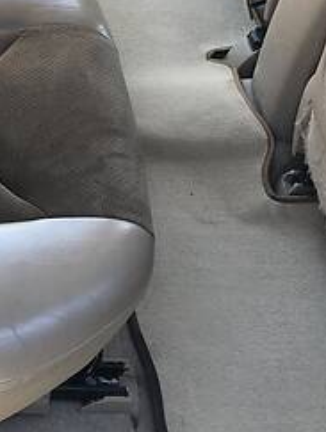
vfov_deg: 27.8
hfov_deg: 21.2
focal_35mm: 69
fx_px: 864
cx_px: 84
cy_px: 117
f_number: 1.8
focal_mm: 4
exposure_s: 1/117
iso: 20
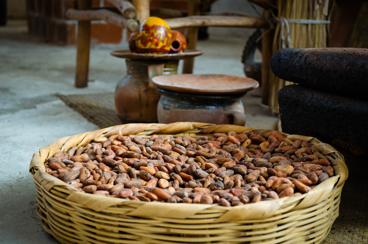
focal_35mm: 60
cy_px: 122
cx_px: 184
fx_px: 612
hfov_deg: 33.5
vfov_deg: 22.5
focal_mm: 40
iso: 800
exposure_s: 1/50
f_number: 5.3
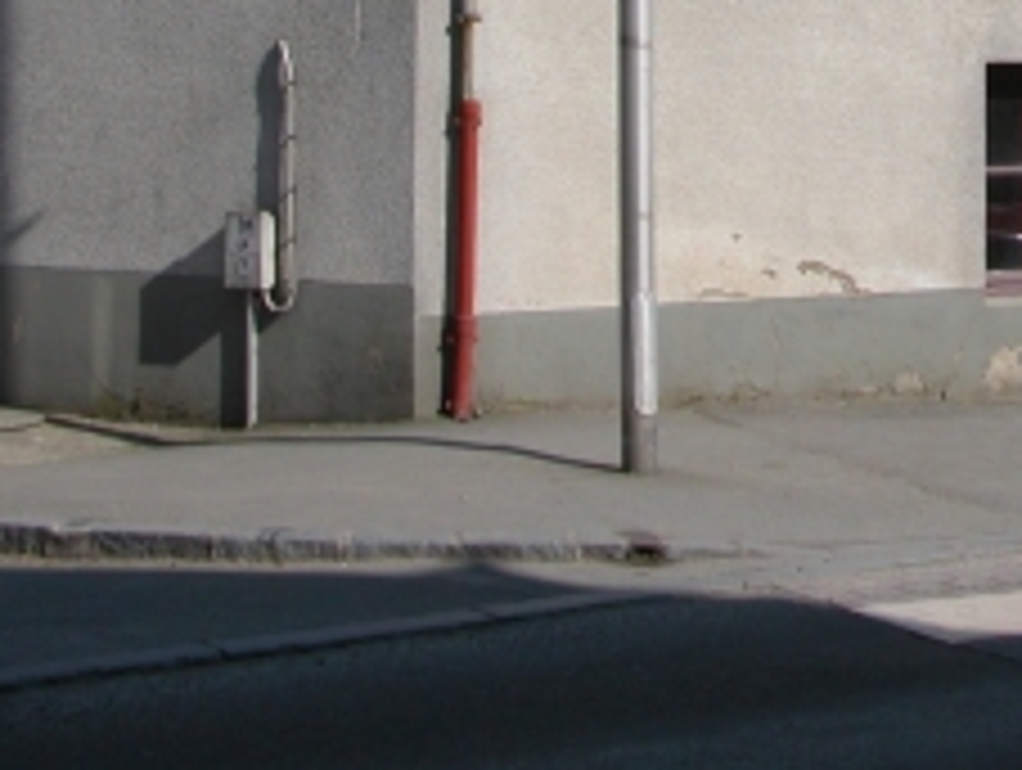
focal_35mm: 105
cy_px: -378
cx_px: 1085
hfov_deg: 18.1
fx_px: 3105
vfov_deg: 13.3
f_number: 7.1
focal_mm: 8.9
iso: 100
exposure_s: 1/376
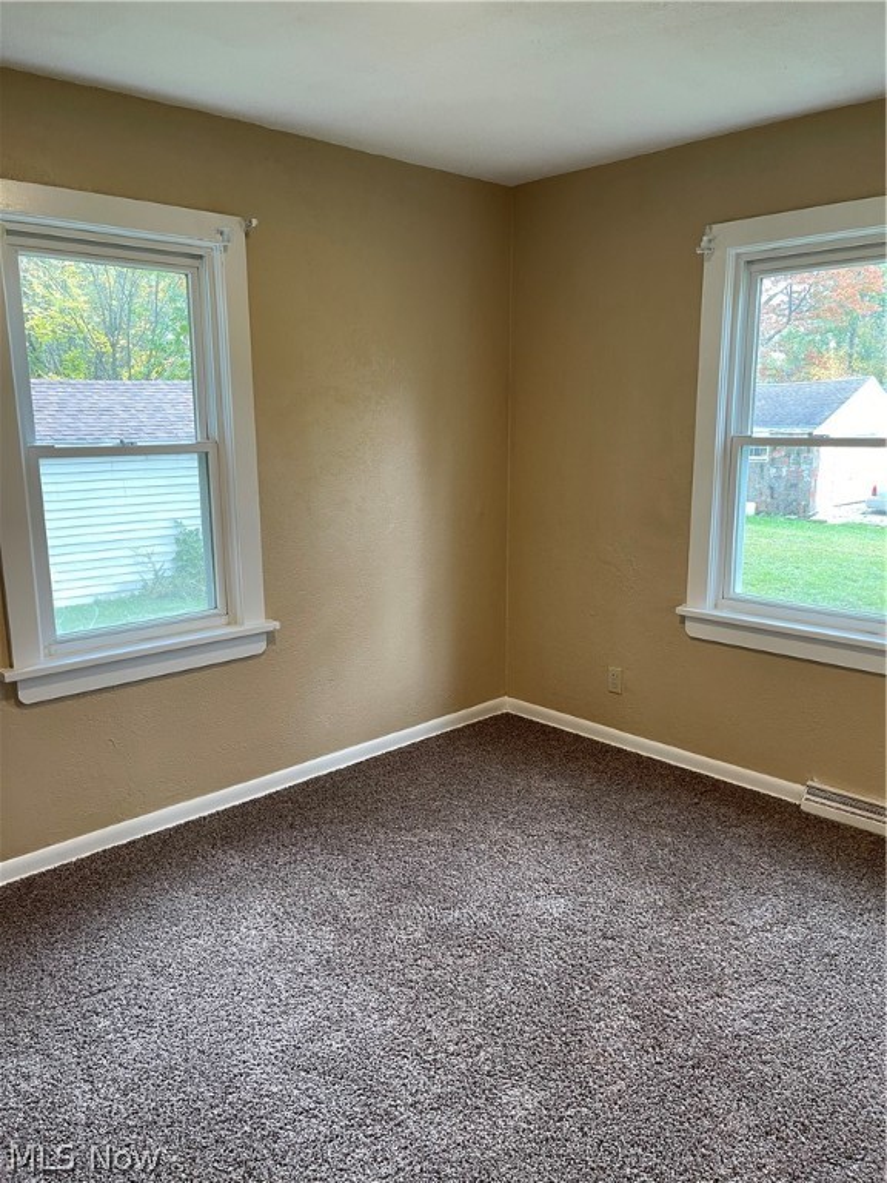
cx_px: 444
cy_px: 592
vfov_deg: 67.3
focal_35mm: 26
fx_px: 888
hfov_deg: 53.1
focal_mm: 5.1
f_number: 1.6
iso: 80
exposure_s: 1/60
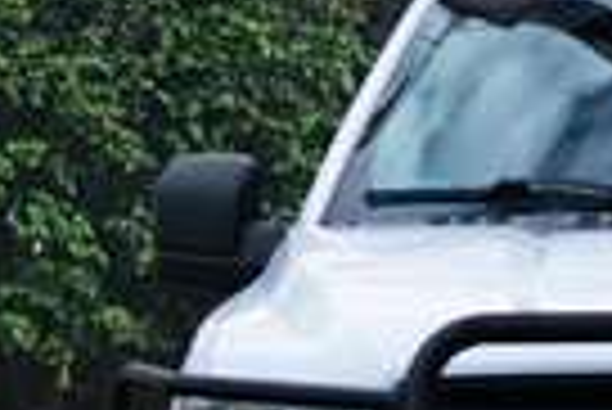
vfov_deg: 1.8
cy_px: -367
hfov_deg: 2.7
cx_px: 162
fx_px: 12797
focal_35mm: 752
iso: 400
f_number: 4.5
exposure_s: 1/1600
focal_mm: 100
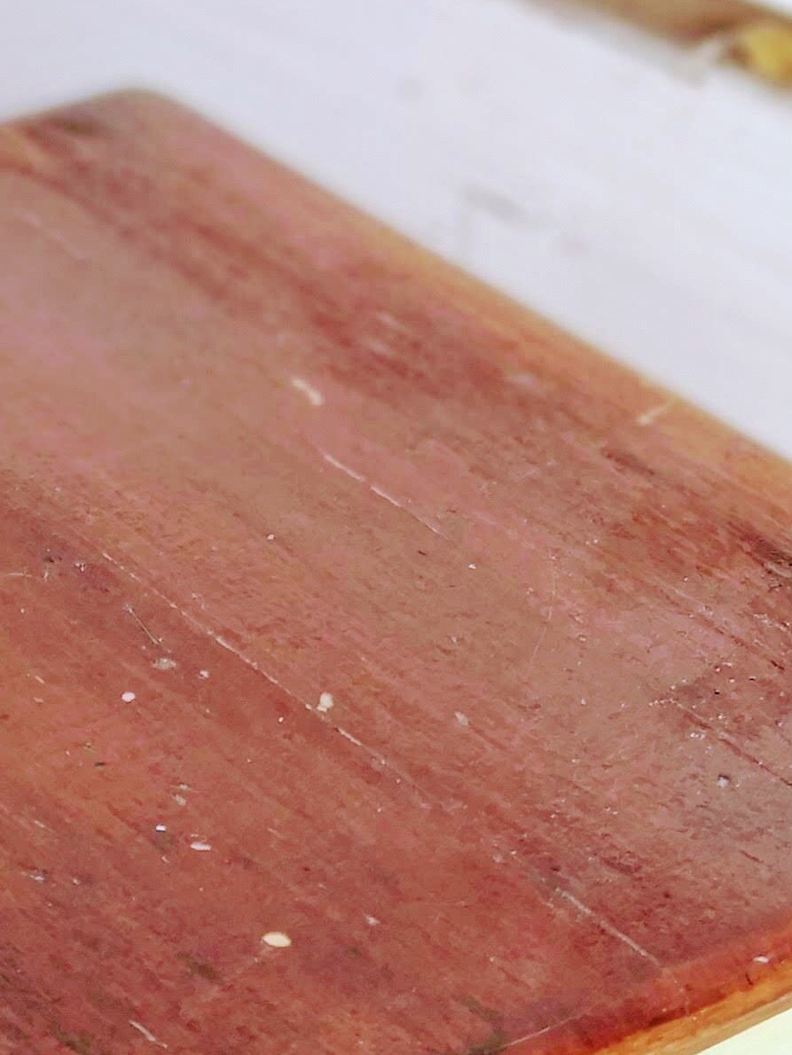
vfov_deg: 19.5
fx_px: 2745
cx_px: 64
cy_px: 1498
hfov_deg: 16.2
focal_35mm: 90
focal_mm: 3.95
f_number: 4
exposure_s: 1/50
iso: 80
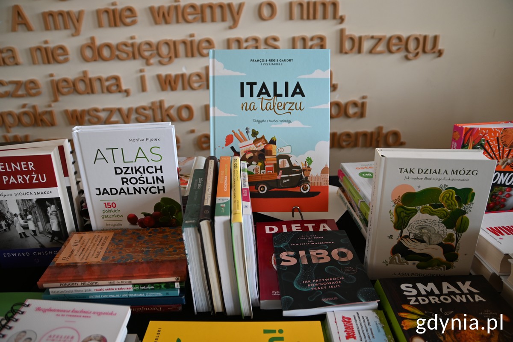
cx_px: 256
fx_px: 363
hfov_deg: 70.4
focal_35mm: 26
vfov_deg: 50.4
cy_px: 171
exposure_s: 1/25
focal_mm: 17
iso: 250
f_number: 2.8
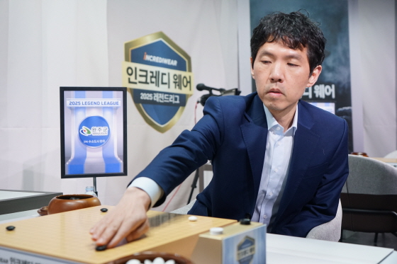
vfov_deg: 30.5
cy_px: 132
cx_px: 198
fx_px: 485
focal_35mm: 44
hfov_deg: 44.5
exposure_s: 1/60
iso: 1000
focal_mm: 44
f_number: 4
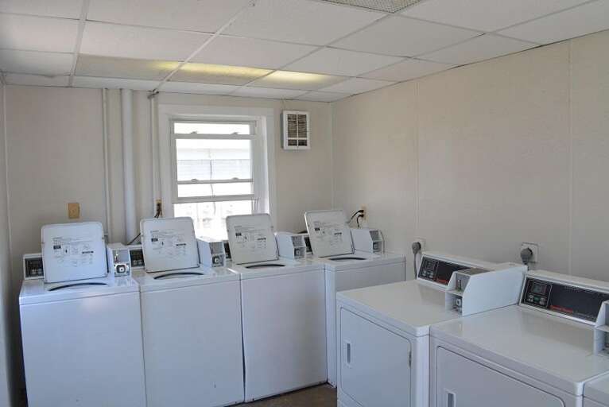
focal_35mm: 27
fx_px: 457
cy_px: 204
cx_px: 304
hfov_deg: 67.3
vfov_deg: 48.0
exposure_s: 1/200
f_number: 7.1
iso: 1000
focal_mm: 18
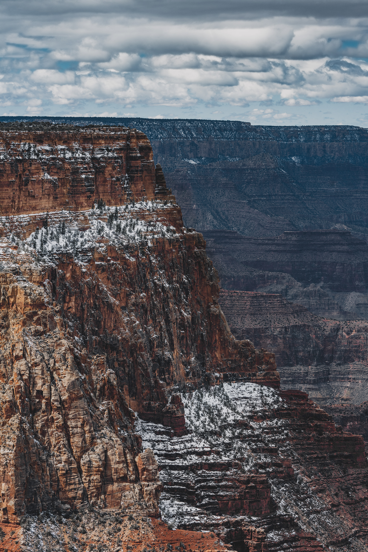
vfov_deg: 20.4
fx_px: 1533
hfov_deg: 13.7
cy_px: 276
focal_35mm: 100
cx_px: 184
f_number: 8
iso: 100
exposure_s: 1/500
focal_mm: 100
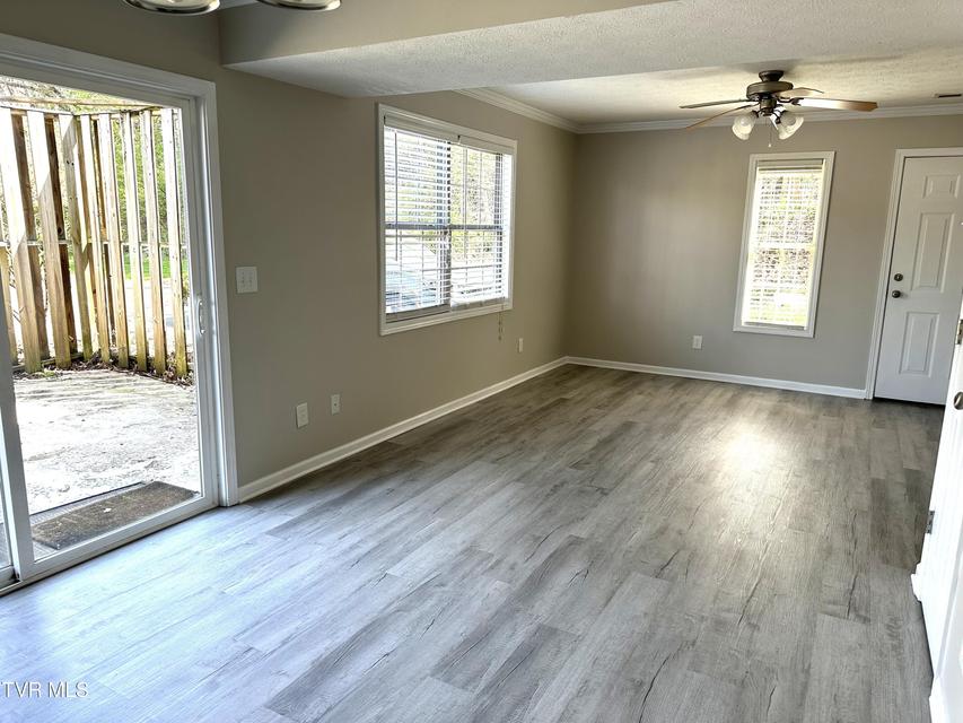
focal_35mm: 24
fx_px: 668
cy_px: 362
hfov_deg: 71.6
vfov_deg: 56.8
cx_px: 482
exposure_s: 1/126
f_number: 1.78
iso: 64
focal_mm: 6.86
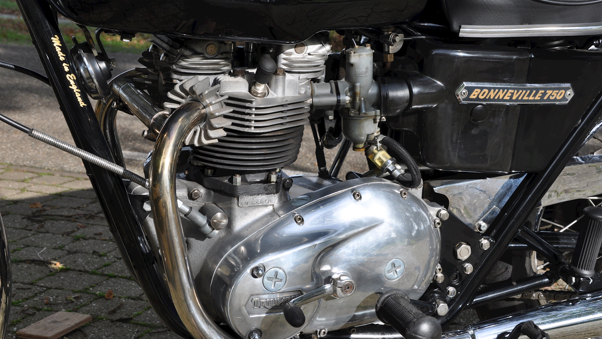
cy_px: 165
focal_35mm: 66
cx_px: 301
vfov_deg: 18.3
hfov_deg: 31.9
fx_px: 1054
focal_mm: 42
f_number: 13
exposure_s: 1/160
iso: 200
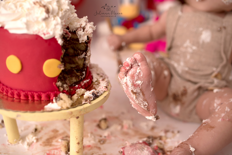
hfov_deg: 54.4
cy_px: 78
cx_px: 116
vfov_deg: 37.9
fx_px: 226
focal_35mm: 35
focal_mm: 35
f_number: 2.2
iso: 125
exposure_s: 1/125
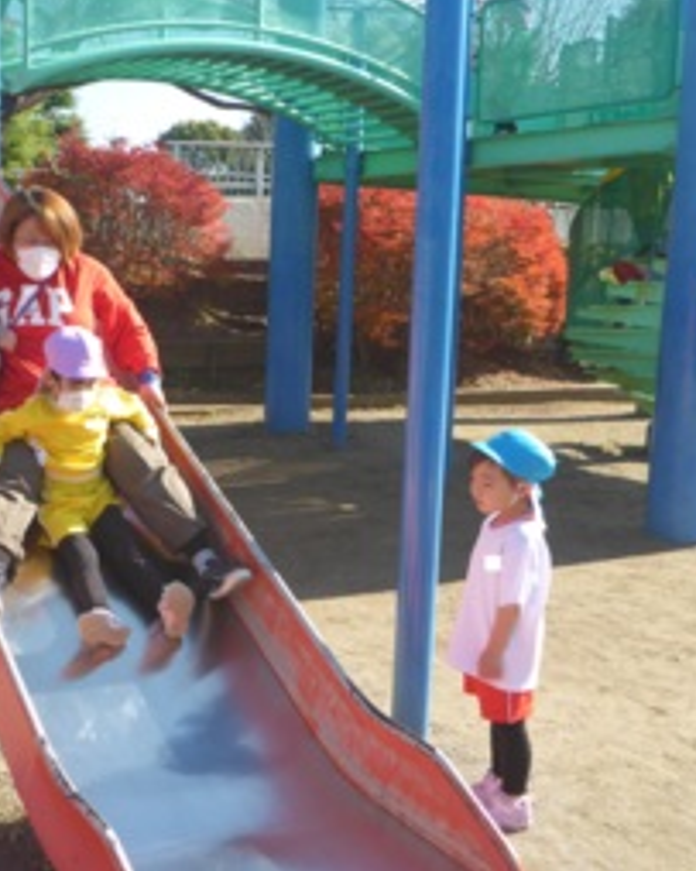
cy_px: 425
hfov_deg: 34.2
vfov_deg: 42.9
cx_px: 185
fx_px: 1108
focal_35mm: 43
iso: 100
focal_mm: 5.5
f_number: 3.5
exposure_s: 1/320
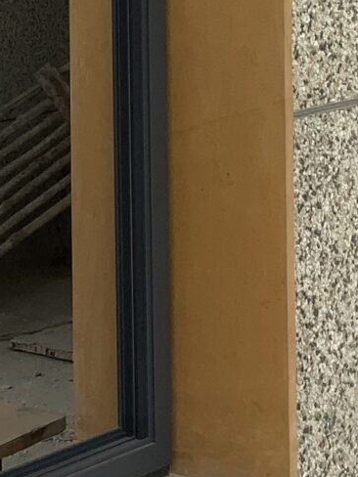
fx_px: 2096
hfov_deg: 9.7
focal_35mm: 152
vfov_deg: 12.6
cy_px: -123
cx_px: 17
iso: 16
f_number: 1.8
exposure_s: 1/627
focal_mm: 3
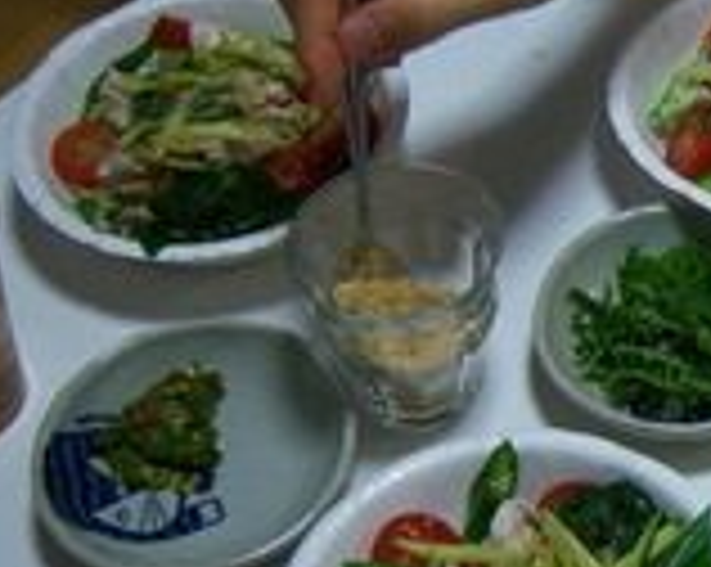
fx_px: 1871
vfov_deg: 17.2
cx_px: 806
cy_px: 274
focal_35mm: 89
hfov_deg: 20.4
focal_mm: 7.5
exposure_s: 1/30
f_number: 2.8
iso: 160
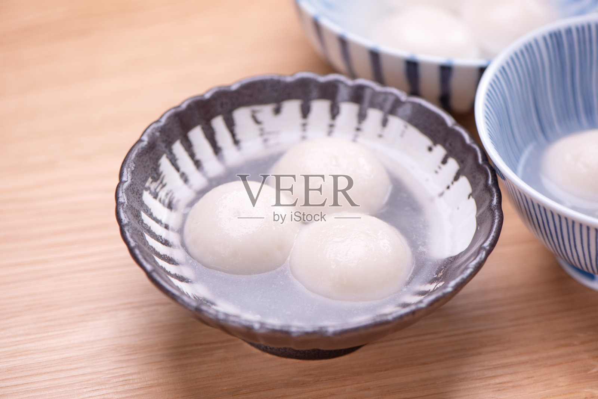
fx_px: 1745
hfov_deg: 19.4
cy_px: 200
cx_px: 299
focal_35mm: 105
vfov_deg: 13.1
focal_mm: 105
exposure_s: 1/125
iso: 200
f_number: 5.6
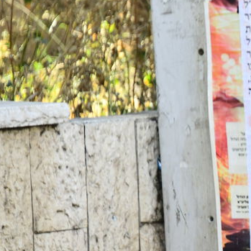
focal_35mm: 648
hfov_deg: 2.7
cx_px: 430
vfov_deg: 2.7
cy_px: 269
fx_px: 5316
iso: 640
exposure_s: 1/400
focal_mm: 190
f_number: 6.3
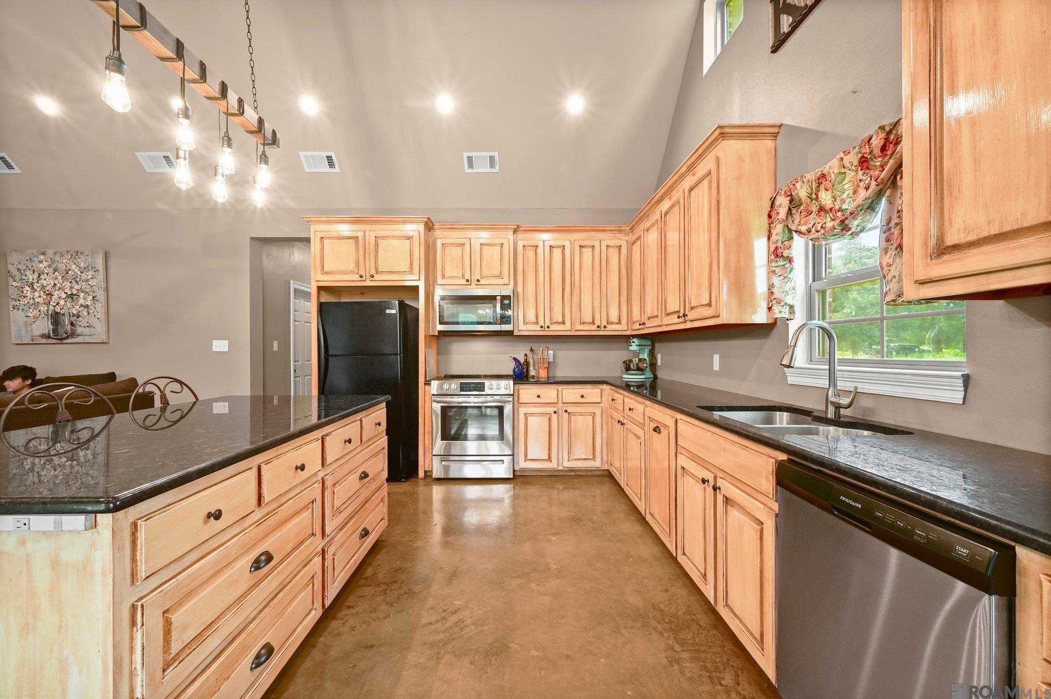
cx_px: 526
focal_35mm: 14
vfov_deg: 81.1
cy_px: 350
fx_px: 408
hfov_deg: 104.3
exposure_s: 1/2.5
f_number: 10
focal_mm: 14
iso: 200
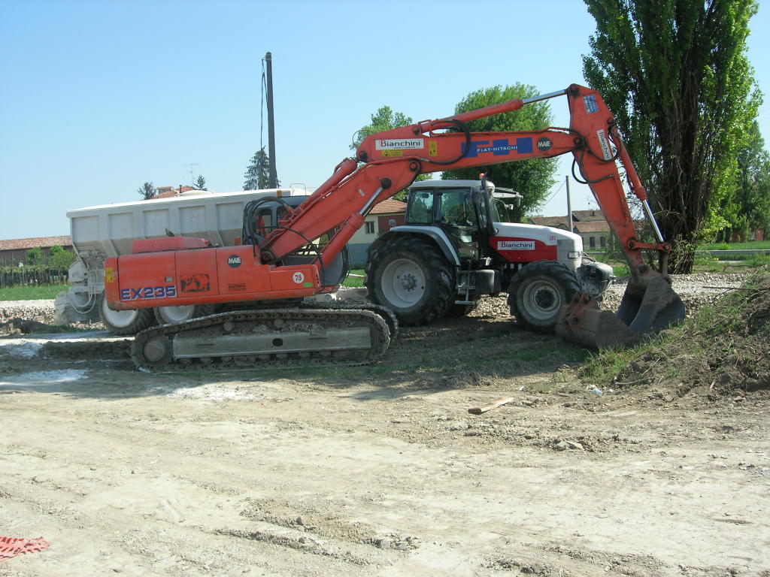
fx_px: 845
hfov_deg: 49.0
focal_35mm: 38
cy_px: 288
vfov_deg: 37.7
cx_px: 385
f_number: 4.8
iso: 64
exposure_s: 1/404
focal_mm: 7.8
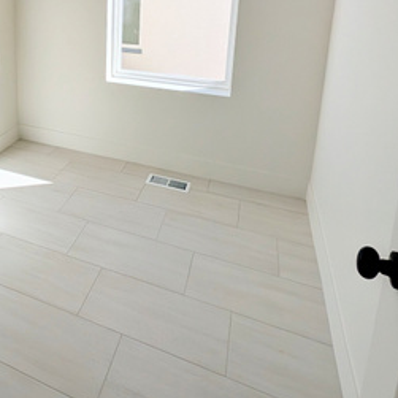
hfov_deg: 54.6
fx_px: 351
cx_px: 75
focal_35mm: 27
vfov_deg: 52.6
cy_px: 48
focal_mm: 2.02
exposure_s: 1/2252
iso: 48
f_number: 1.7
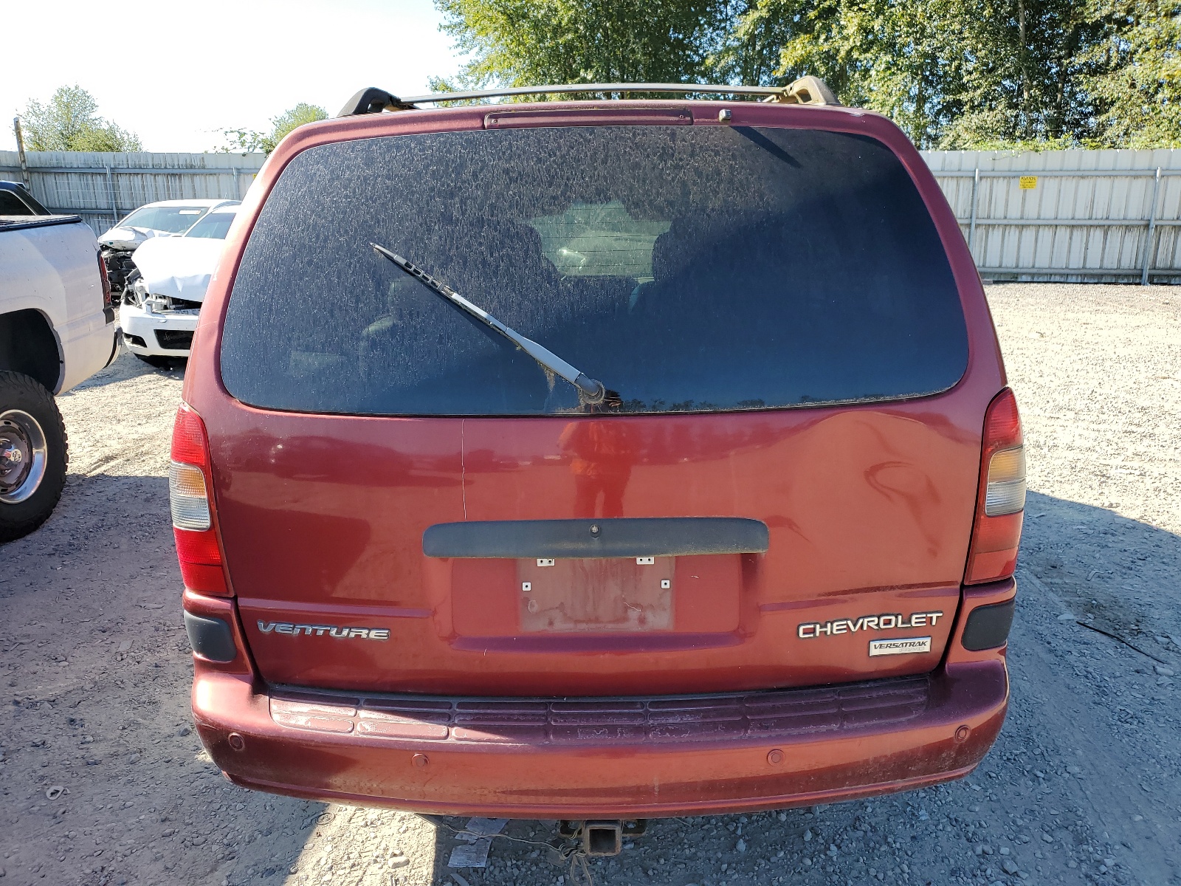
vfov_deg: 53.1
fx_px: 887
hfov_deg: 67.3
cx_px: 590
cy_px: 443
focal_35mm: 26
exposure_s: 1/909
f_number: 1.5
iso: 50
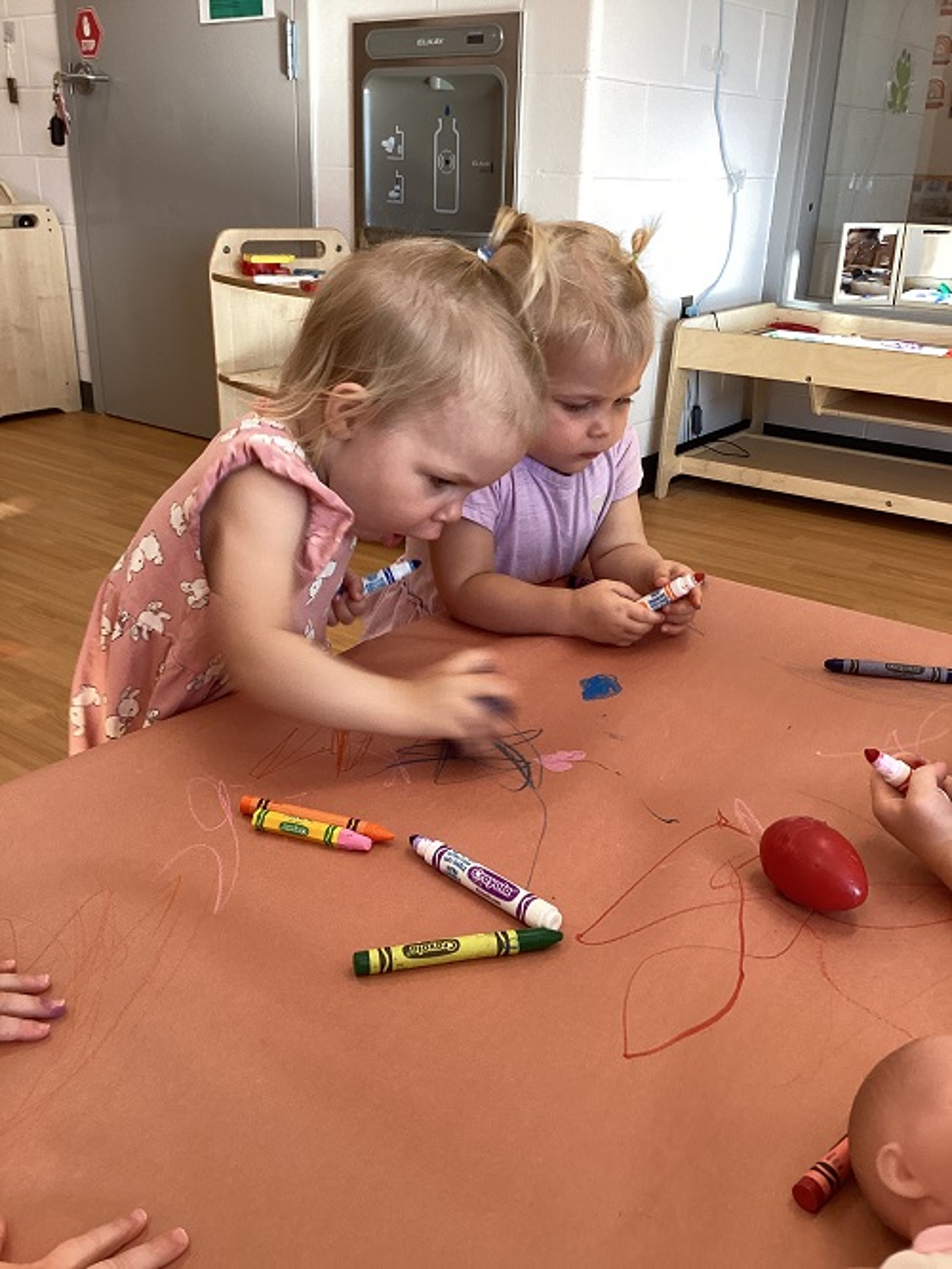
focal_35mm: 31
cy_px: 634
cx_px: 476
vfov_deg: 58.3
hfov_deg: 45.5
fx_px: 1136
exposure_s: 1/50
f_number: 2.4
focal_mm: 3.3
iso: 80
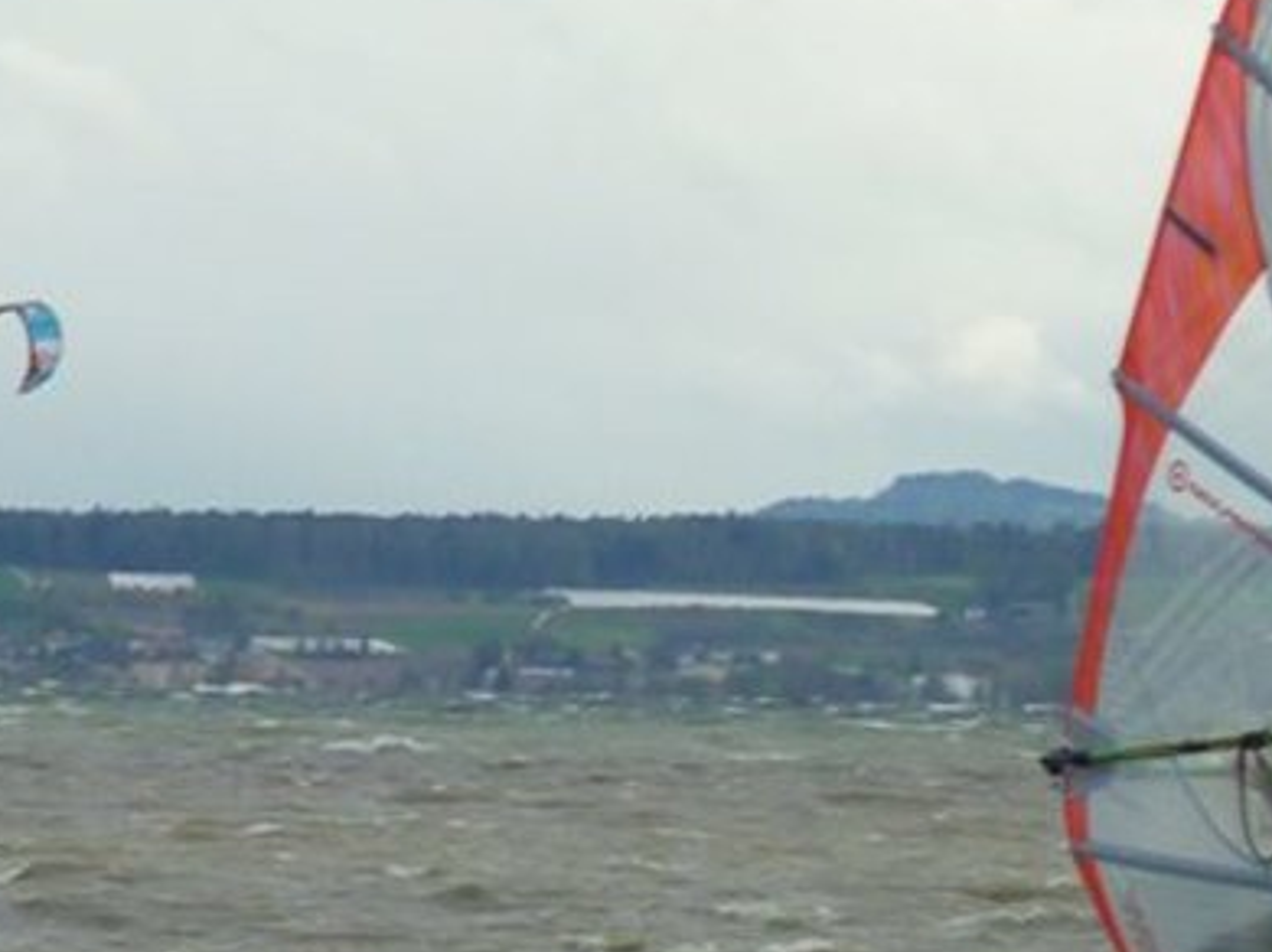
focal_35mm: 554
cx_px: 369
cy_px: 727
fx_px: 20345
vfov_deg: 2.7
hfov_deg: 3.6
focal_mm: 49.2
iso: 500
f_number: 5.6
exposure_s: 1/640
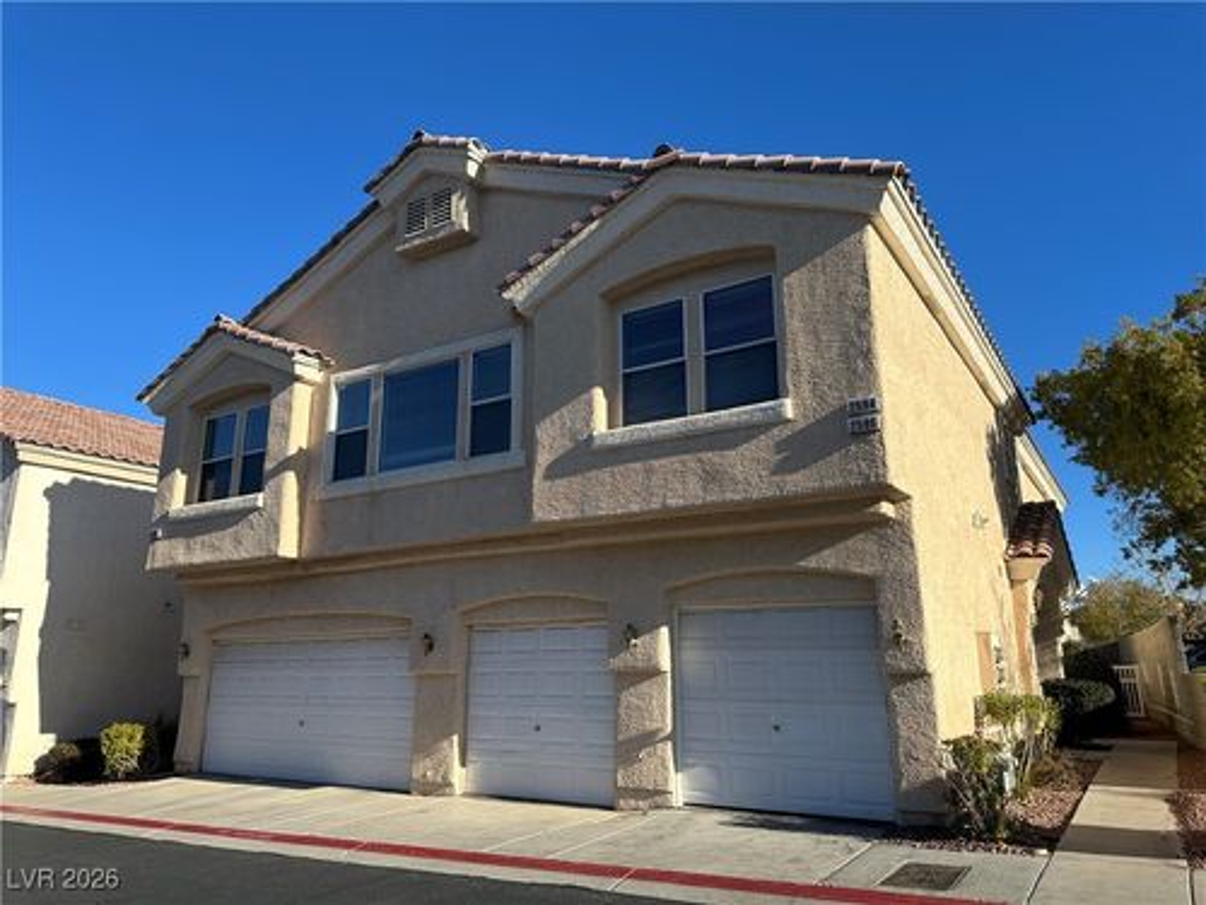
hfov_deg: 71.6
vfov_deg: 56.8
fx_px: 836
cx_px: 603
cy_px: 452
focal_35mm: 24
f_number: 1.78
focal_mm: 6.86
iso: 80
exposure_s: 1/3472
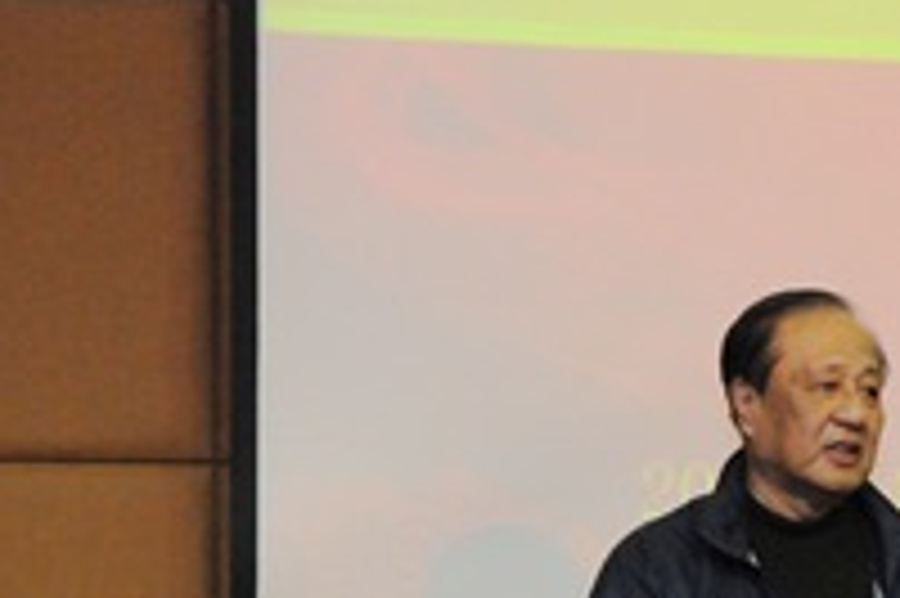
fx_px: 3922
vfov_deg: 8.7
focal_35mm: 157
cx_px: 981
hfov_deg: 12.9
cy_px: 551
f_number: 8
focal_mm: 38
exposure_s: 1/60
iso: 3200
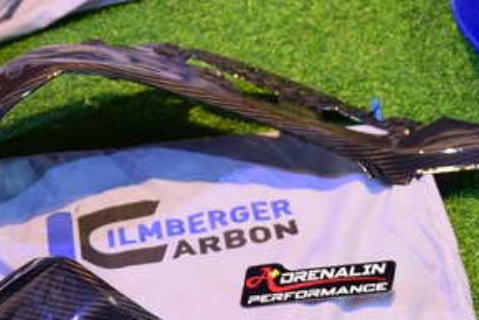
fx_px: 1145
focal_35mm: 86
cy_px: 299
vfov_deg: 15.7
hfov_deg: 23.5
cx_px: 332
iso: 1250
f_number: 3.2
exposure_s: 1/40
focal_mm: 26
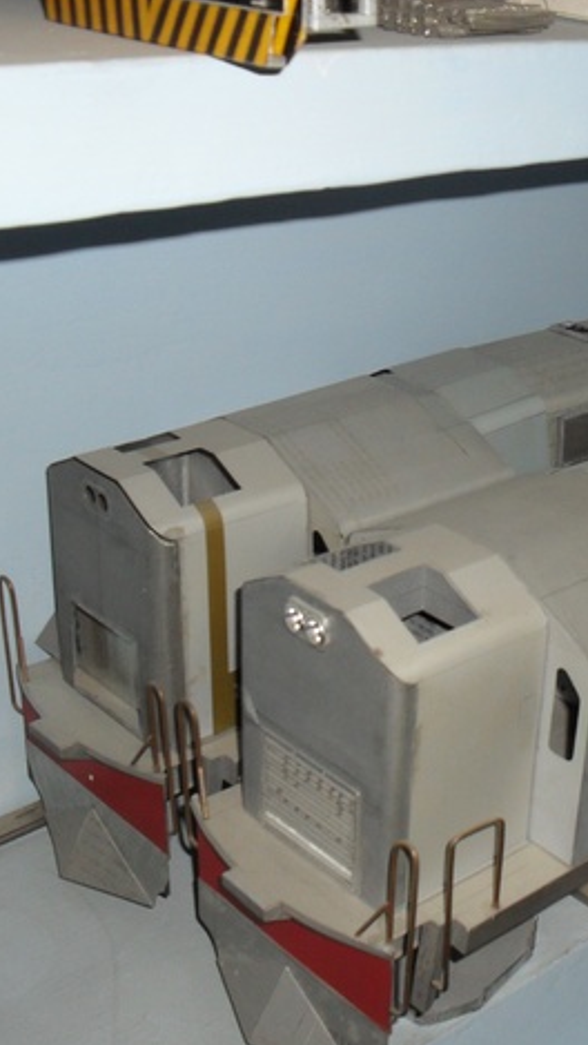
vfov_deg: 39.9
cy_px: 533
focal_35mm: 52
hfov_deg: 22.3
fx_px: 1441
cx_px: 561
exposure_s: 1/45
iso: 200
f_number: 3.2
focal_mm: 6.3
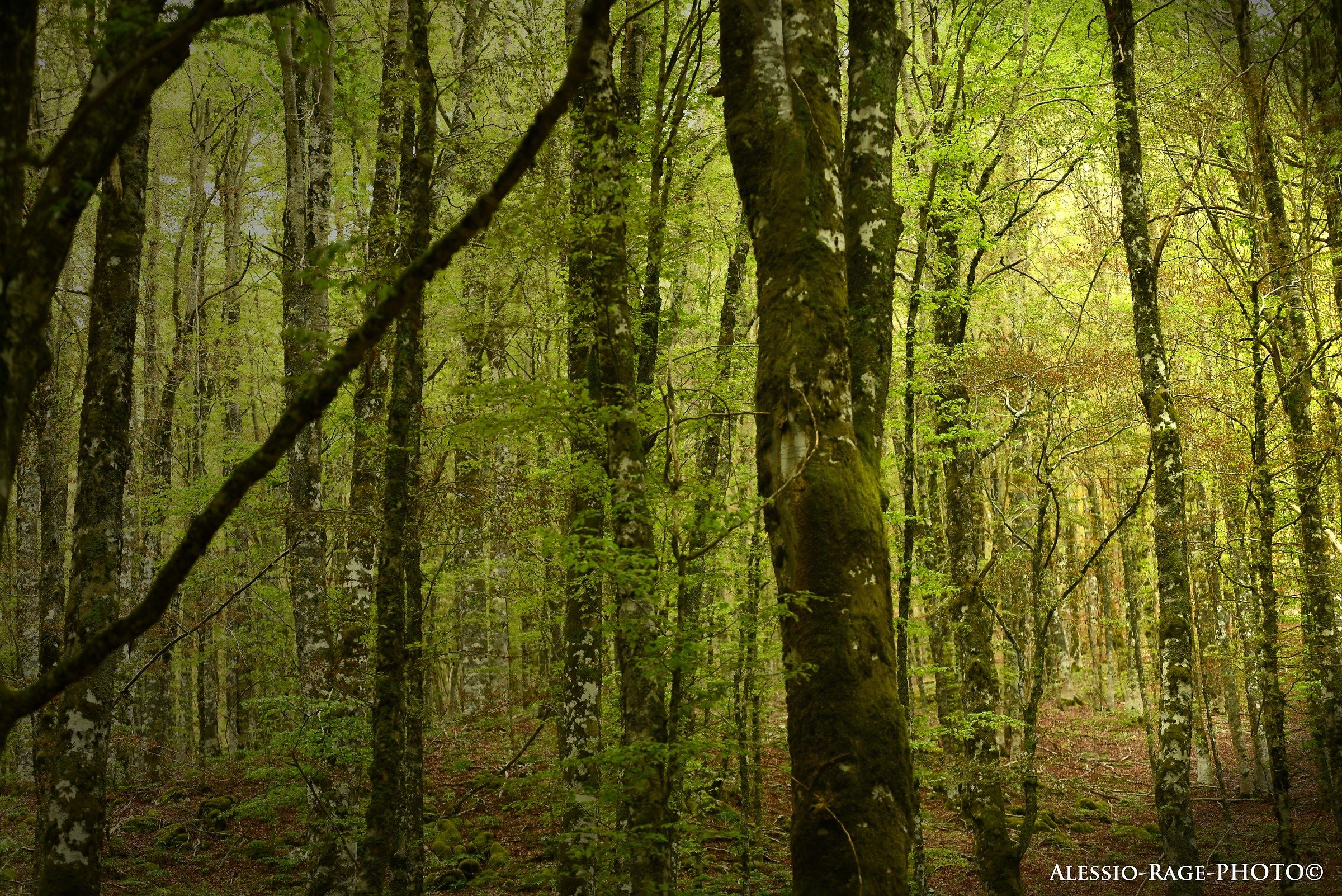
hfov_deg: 28.8
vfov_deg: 19.5
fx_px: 2610
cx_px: 671
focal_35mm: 70
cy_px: 448
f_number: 2.8
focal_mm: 70
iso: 400
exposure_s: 1/125
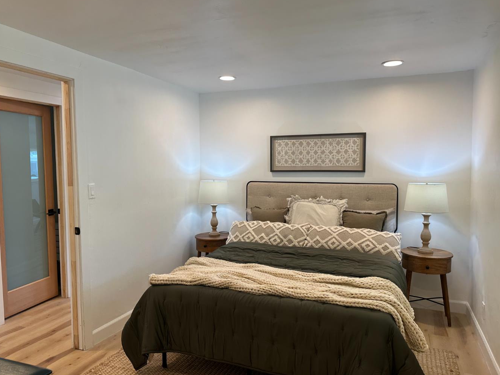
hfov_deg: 65.3
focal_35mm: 27
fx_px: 390
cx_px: 234
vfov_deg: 51.4
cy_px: 194
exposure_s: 1/120
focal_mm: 6.86
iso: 80
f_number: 1.78
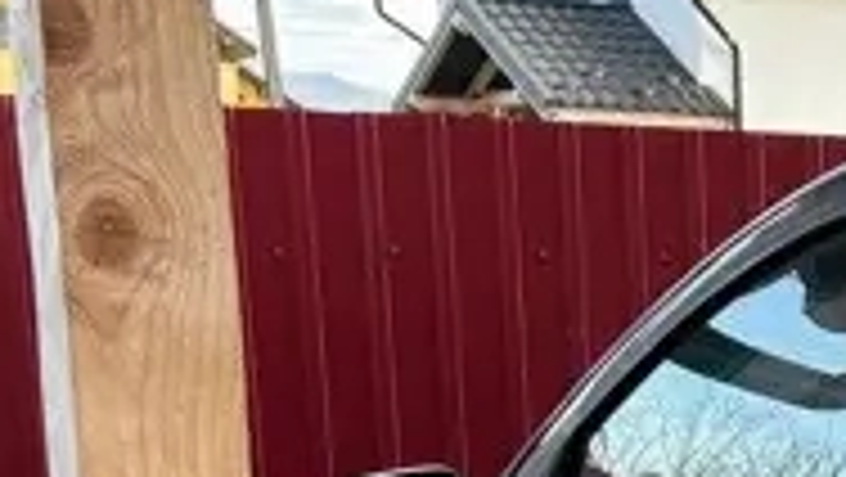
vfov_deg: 7.6
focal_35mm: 151
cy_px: 1080
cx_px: 1719
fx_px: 3389
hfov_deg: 12.4
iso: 40
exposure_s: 1/170
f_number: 1.6
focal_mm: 5.96
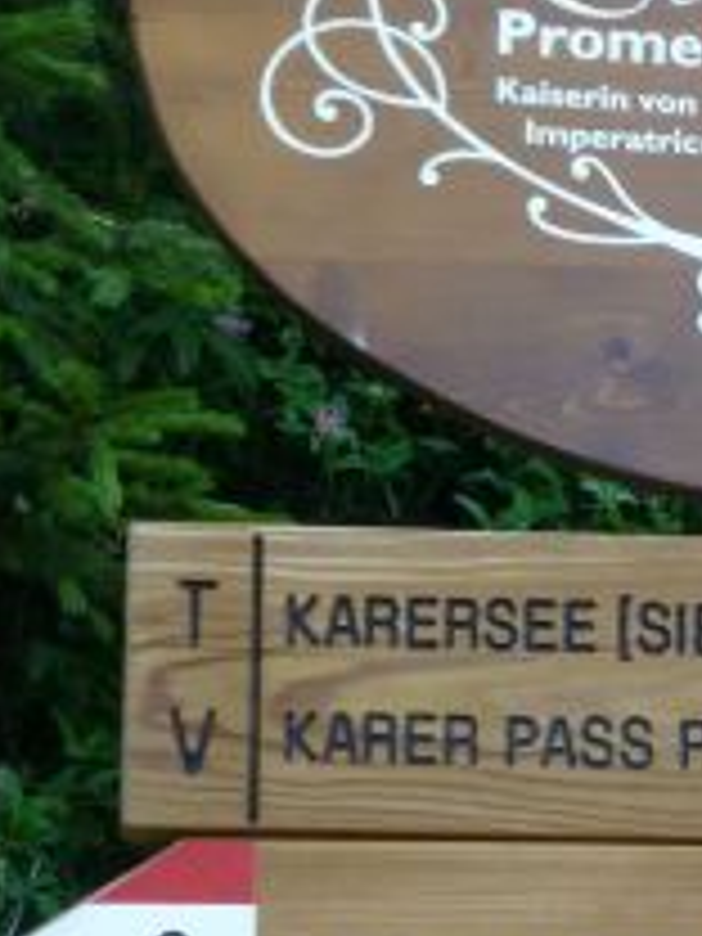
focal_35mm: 304
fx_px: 8220
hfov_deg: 4.9
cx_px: 844
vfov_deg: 6.5
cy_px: 423
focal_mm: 20.6
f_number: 5.3
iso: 400
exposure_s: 1/60
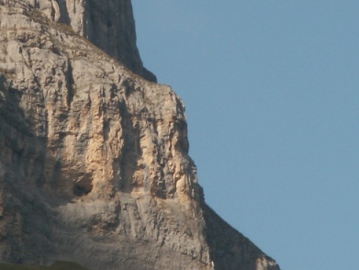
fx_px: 5242
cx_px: 125
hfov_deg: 3.9
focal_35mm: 505
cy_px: 107
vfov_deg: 2.9
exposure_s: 1/160
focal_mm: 31.61
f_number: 8
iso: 50
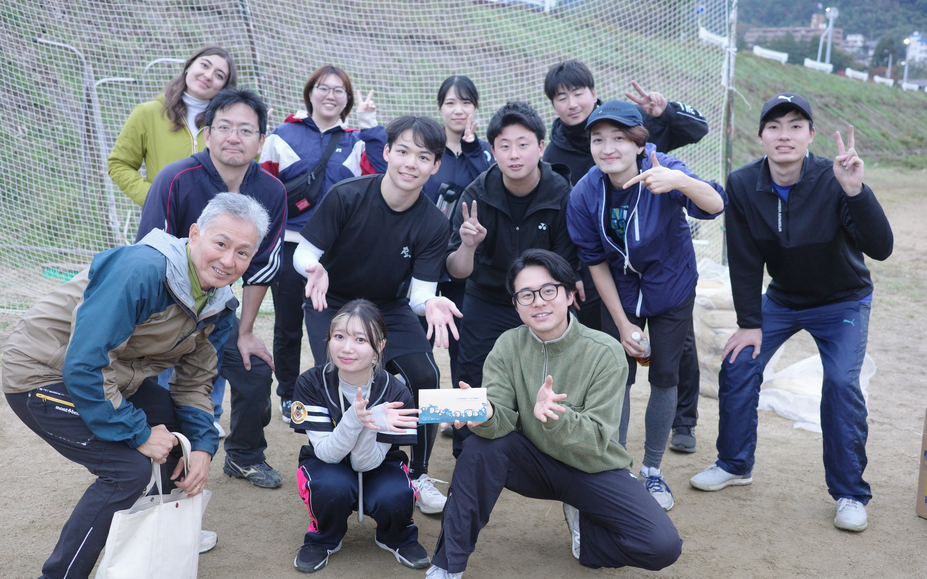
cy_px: 309
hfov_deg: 48.2
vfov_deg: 31.2
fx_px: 1036
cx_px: 464
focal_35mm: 41
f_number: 2.8
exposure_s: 1/40
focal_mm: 26
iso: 2000
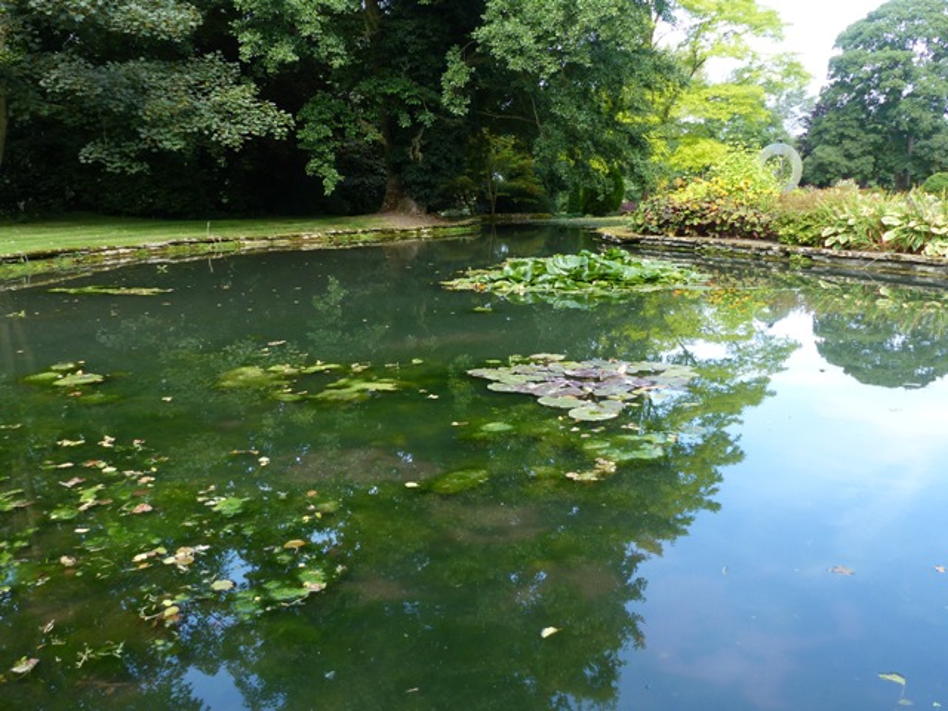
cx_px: 474
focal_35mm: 30
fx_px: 822
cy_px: 356
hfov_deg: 60.0
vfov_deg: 46.8
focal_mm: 5.4
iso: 100
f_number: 3.5
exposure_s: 1/160
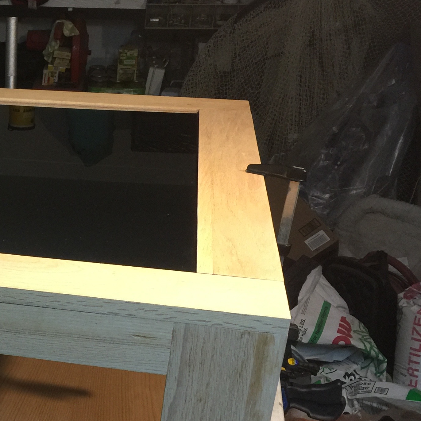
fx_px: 839
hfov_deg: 25.9
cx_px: -50
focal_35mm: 61
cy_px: 315
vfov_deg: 27.8
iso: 80
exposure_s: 1/15
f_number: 2.2
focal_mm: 4.15
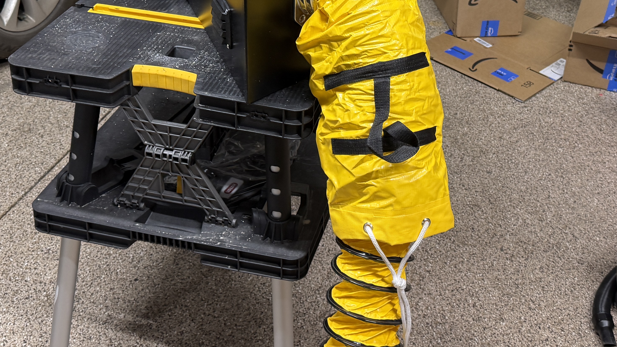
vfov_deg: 22.9
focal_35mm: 51
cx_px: 348
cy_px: 35
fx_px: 834
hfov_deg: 40.5
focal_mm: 6.76
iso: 125
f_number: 1.78
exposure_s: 1/60
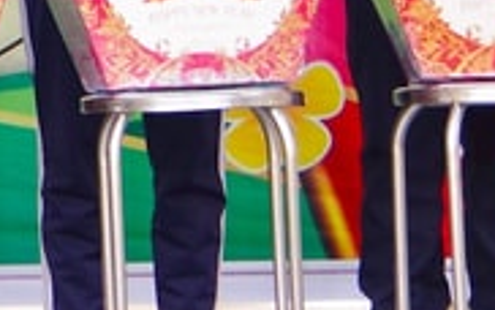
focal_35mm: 302
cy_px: -302
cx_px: -454
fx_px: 4077
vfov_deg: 4.3
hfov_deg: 6.7
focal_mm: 40
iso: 400
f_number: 4.5
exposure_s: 1/100
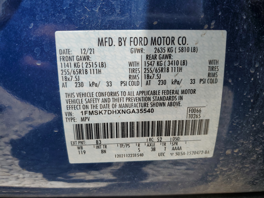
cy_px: 99
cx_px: 132
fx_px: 198
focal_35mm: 26
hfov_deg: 67.3
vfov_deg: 53.1
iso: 50
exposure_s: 1/2000
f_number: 1.5
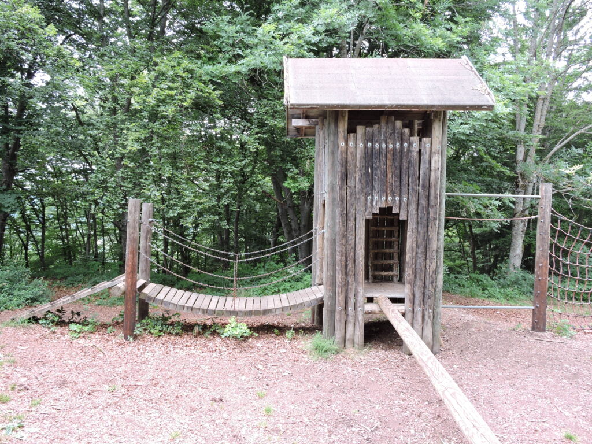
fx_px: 410
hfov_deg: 71.6
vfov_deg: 56.8
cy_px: 222
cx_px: 296
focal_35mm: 24
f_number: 3.3
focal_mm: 4.3
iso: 100
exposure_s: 1/30
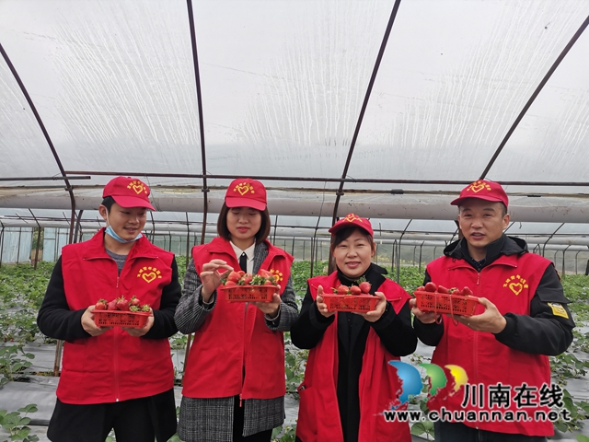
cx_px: 294
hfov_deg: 67.3
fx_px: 442
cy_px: 221
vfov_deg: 53.1
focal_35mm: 26
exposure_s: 1/209
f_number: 1.8
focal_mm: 4.75
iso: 50
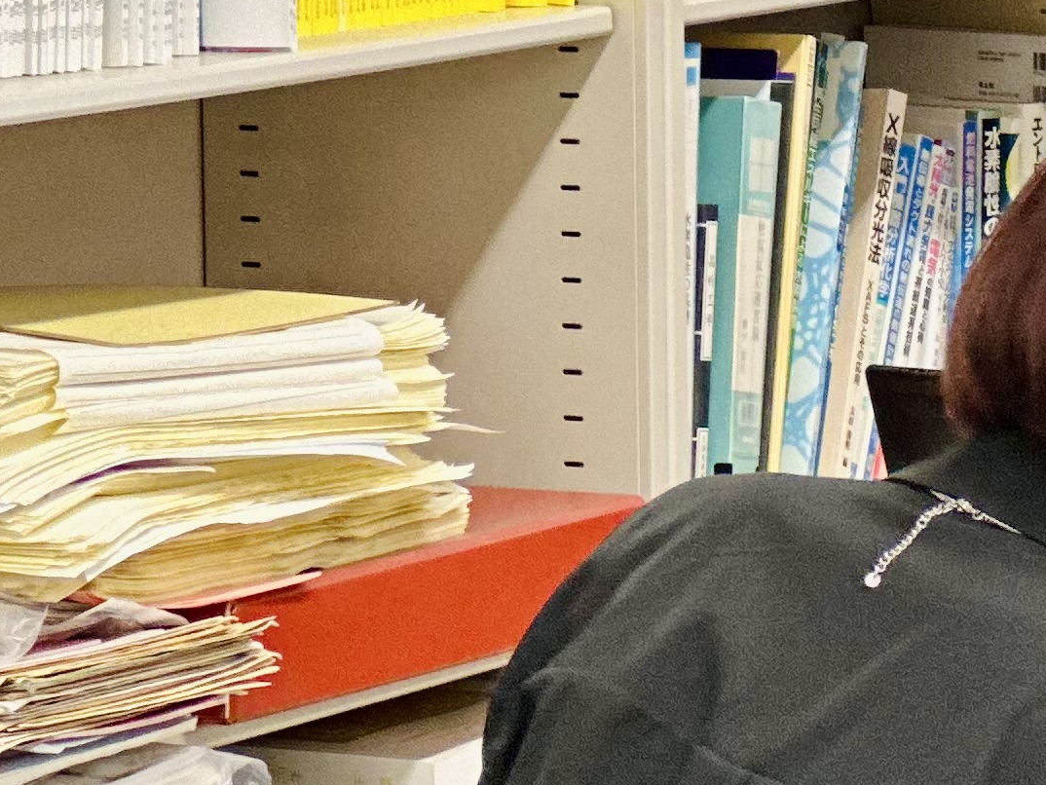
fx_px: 8735
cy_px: 384
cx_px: 1705
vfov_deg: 5.1
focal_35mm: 289
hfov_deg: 6.7
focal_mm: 9
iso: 125
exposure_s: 1/33
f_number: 2.8
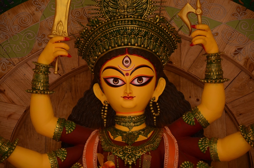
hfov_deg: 13.1
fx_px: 1109
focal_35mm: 158
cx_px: 127
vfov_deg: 8.7
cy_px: 84
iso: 640
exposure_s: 1/60
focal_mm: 105
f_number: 5.6
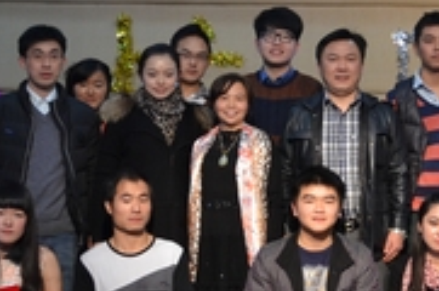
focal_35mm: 91
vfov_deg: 15.0
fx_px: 1108
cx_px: 325
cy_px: 125
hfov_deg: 22.2
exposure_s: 1/40
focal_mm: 22
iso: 1000
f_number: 3.8
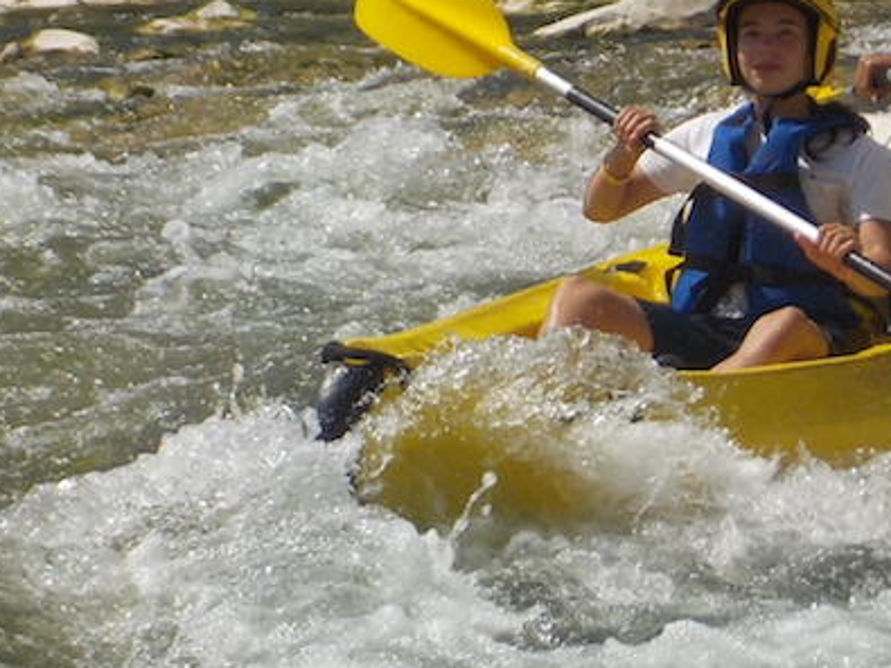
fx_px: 4735
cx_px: 672
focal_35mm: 184
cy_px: 97
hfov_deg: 10.7
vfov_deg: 8.0
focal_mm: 9.7
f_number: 5.3
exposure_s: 1/1000
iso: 125
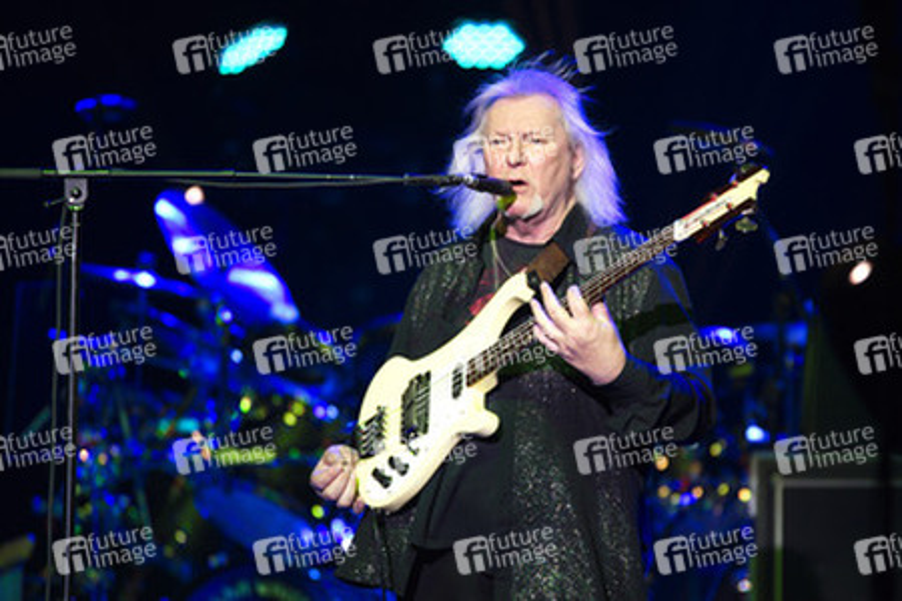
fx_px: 7516
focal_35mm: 300
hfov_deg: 6.9
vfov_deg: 4.6
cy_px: 300
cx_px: 451
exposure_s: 1/200
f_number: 2.8
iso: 1600
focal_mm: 300
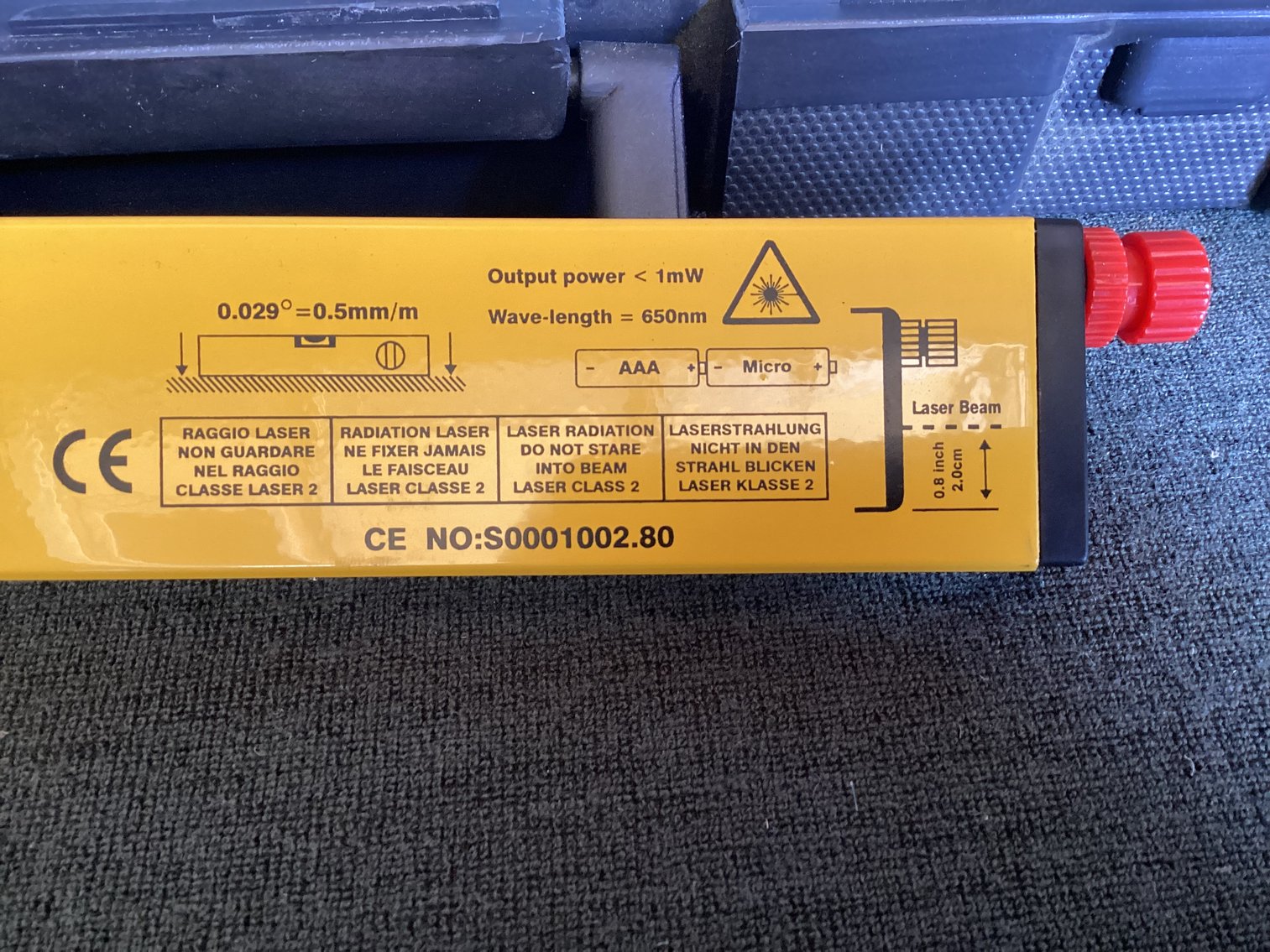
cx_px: 635
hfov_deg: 58.3
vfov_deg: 45.4
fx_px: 1137
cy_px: 476
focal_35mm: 31
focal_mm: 3.3
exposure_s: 1/33
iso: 320
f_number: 2.4
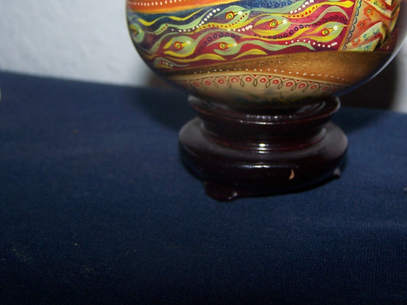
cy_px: 108
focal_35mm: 54
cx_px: 262
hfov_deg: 35.3
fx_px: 635
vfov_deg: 26.9
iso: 80
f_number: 2.8
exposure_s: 1/60
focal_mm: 6.3
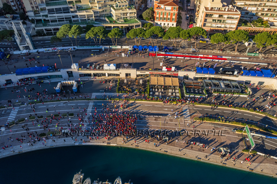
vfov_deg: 57.2
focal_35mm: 22
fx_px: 169
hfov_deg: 78.6
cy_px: 92
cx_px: 138
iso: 100
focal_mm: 8.4
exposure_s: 1/1250
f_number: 2.8
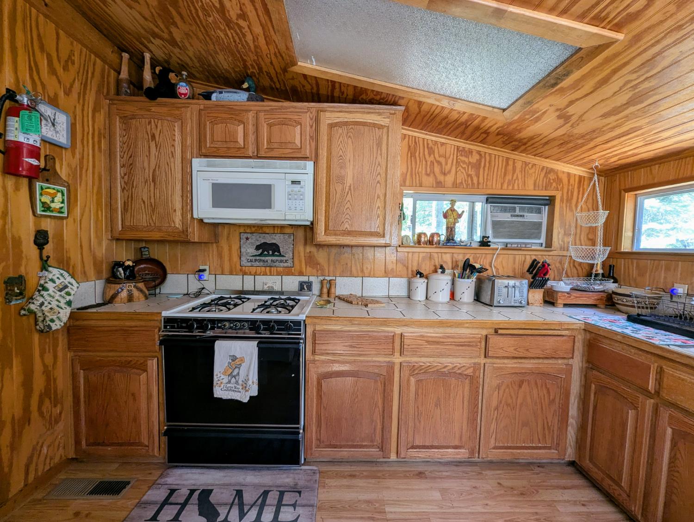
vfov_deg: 90.0
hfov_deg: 106.1
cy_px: 261
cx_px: 347
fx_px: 261
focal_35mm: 13
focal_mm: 1.95
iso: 44
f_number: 2.2
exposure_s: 1/23.8
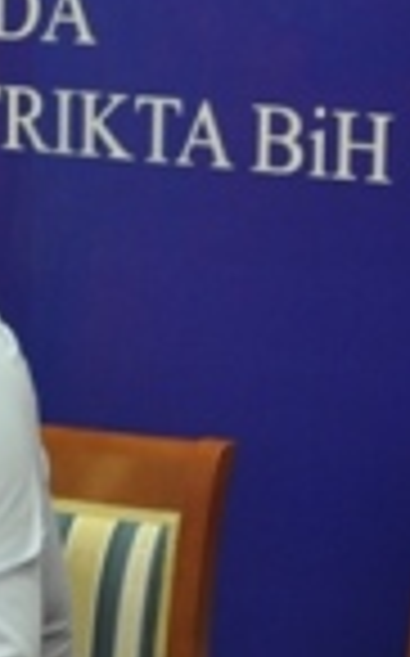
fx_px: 3690
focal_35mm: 206
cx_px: -306
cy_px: 396
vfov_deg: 10.2
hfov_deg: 6.2
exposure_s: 1/20
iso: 400
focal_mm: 44
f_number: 5.3
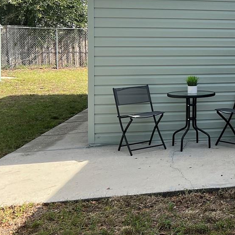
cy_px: 53
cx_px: 332
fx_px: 507
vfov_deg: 25.7
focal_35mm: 66
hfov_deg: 22.4
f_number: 1.5
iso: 50
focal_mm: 5.7
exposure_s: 1/1669
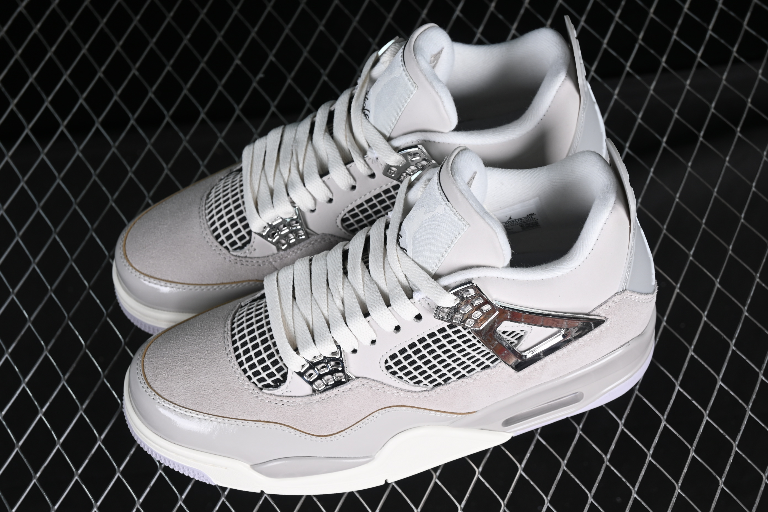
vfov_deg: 18.9
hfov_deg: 28.1
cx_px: 384
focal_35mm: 72
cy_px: 256
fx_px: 1536
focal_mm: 48
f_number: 7.1
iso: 160
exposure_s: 1/60
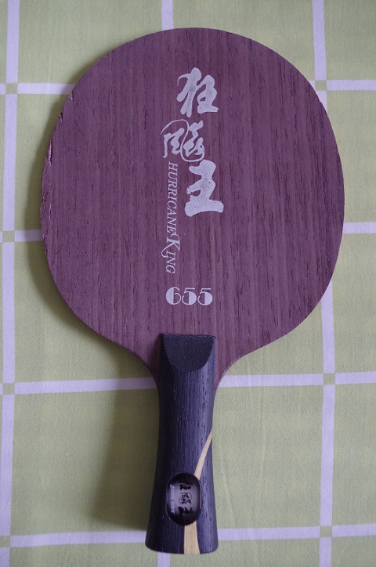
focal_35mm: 37
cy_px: 284
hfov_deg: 36.2
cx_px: 188
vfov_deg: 52.5
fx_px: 575
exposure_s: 1/60
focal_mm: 24.38
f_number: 5
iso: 1600
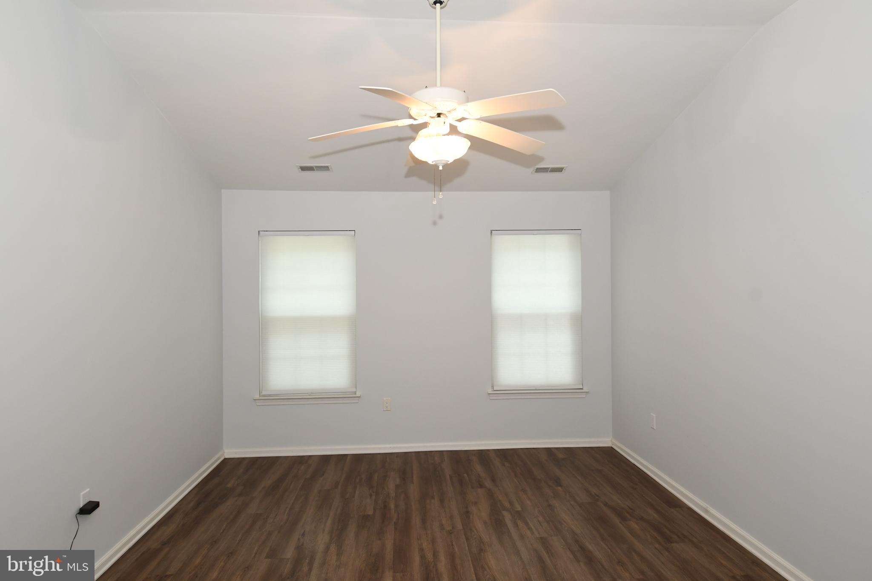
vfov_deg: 59.5
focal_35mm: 21
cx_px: 436
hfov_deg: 81.2
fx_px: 509
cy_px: 290
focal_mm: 14
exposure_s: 1/60
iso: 800
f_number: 7.1
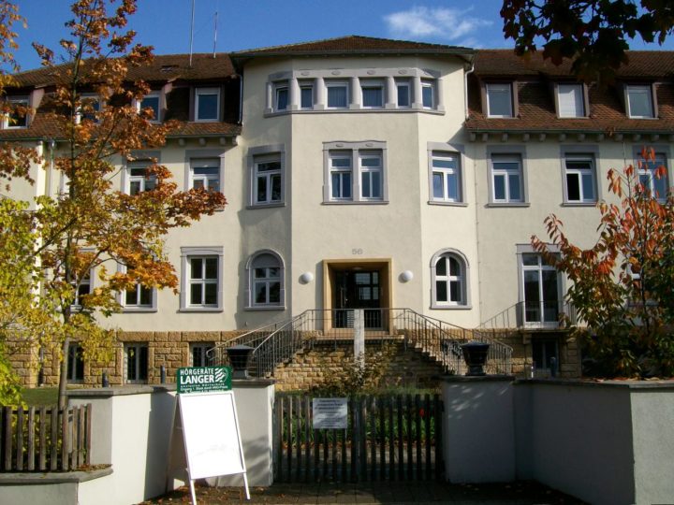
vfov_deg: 41.8
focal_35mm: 34
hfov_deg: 54.0
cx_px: 337
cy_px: 252
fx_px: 662
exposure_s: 1/400
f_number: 4.9
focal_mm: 6.1
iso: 64
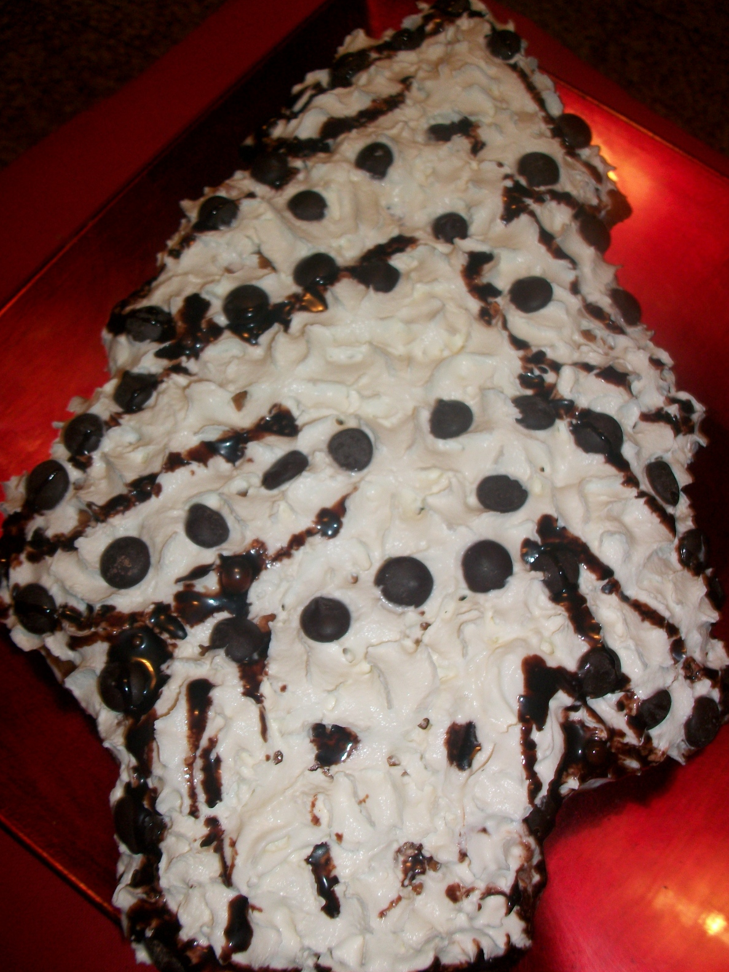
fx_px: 898
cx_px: 366
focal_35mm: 32
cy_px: 496
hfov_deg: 44.2
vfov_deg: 56.8
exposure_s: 1/40
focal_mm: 5.7
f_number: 2.9
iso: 125
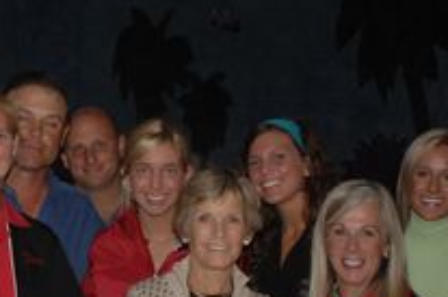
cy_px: 266
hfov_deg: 15.3
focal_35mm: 130
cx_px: -71
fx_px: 1614
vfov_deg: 10.4
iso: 400
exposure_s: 1/125
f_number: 3.5
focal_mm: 28
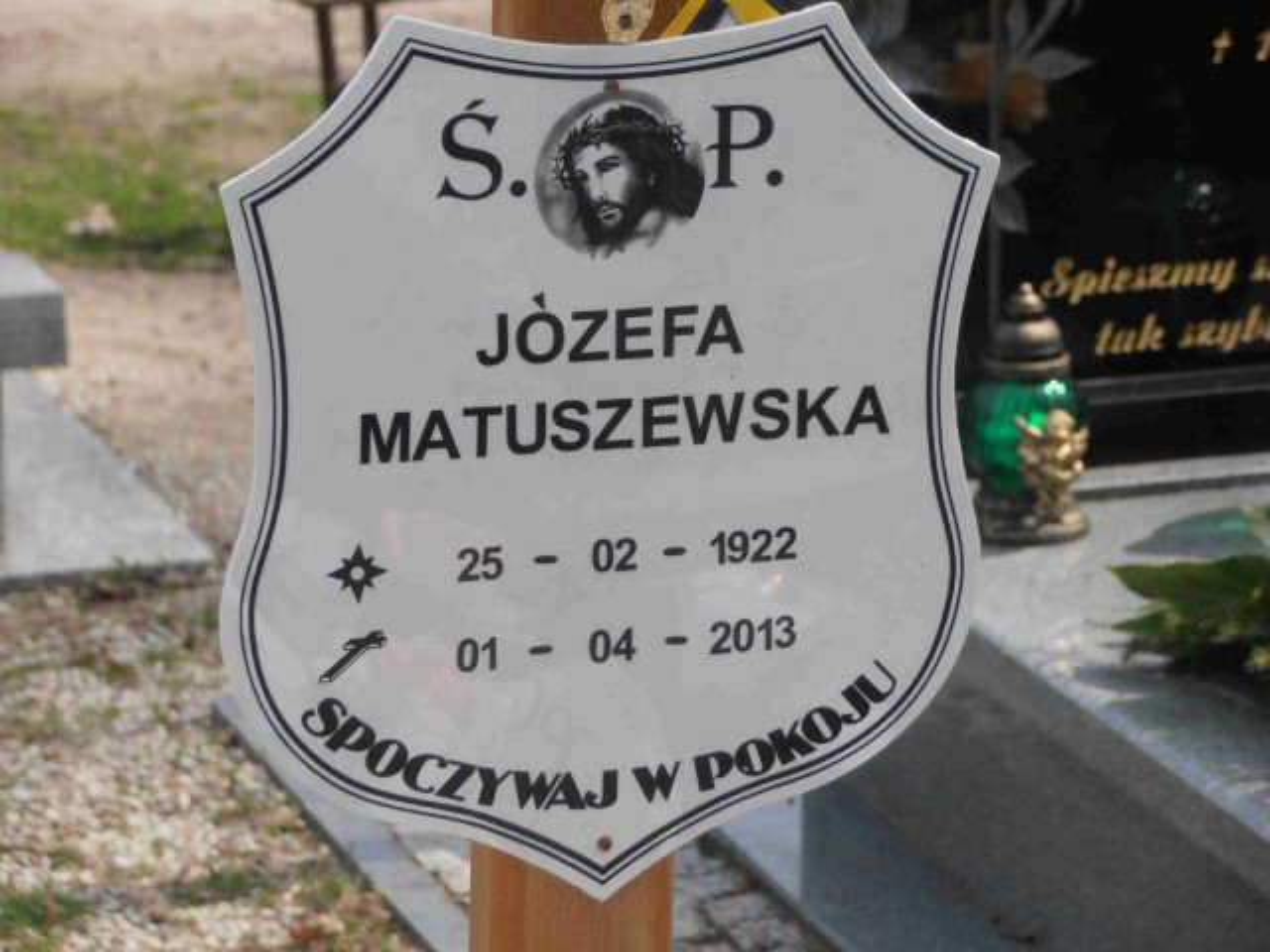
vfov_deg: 8.9
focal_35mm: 166
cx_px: 635
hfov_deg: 11.9
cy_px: 476
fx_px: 6090
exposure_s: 1/250
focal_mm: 29.44
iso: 80
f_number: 5.9
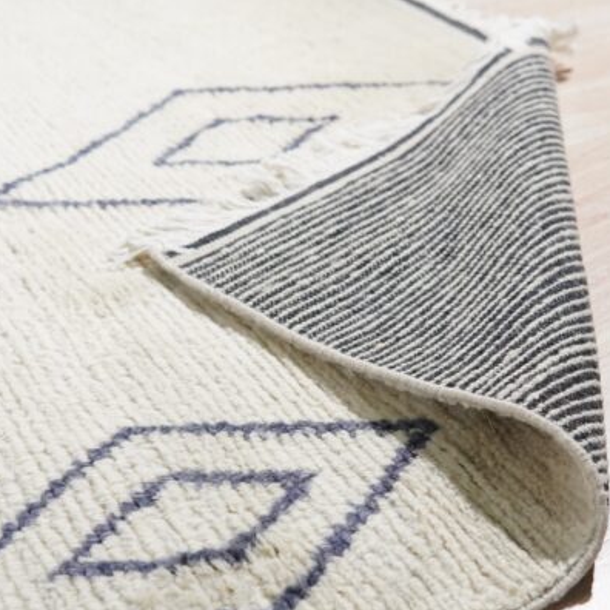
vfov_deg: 29.6
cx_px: 354
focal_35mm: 58
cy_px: 305
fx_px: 1156
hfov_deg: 29.5
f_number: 4
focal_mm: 30
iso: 800
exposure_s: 1/320
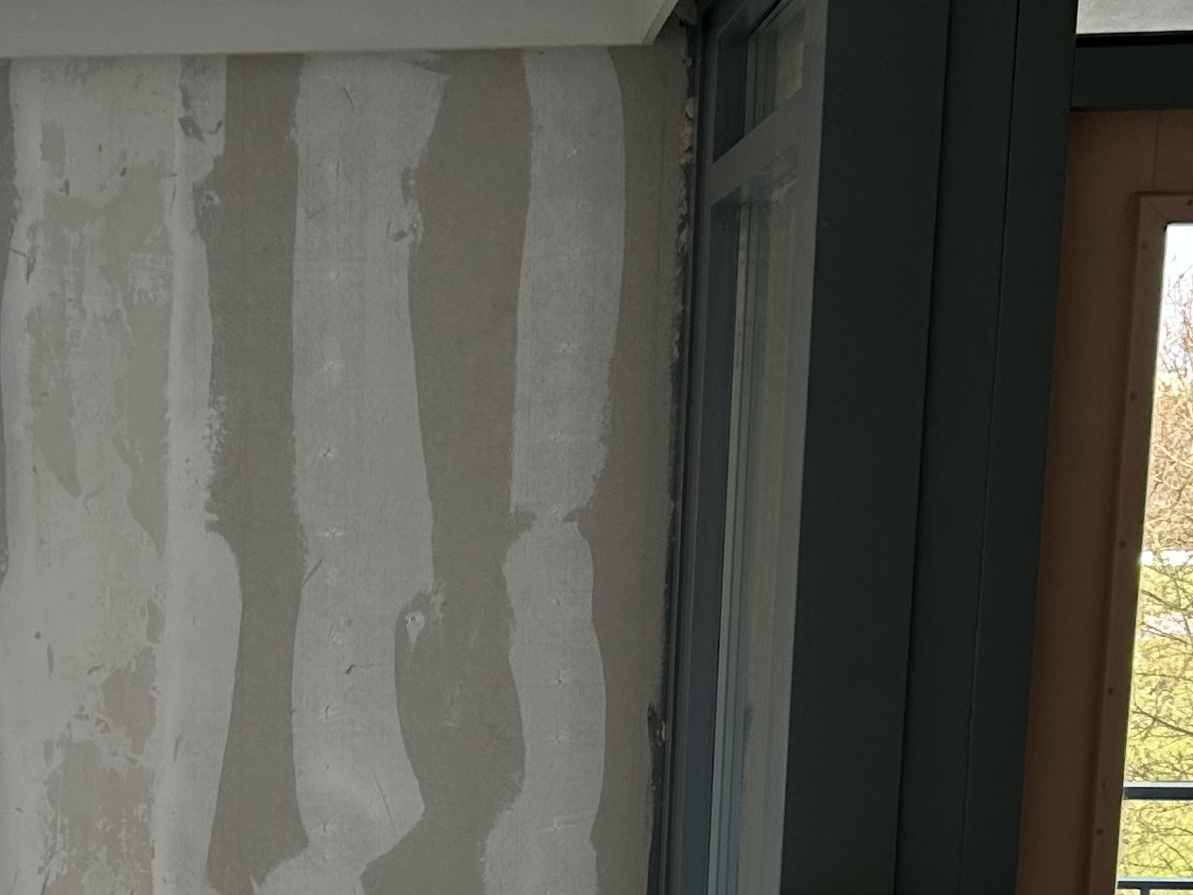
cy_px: 1088
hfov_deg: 22.9
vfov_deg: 17.0
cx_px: 96
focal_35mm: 83
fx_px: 2860
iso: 40
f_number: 1.5
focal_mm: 5.7
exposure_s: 1/221
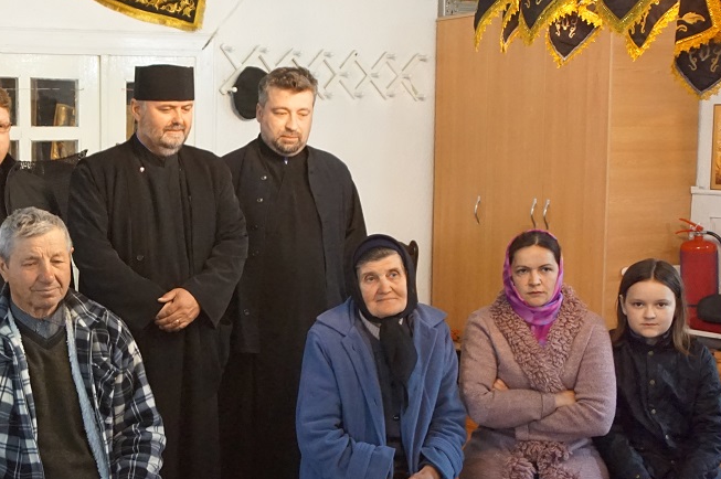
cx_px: 124
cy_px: 290
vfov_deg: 23.3
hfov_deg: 33.4
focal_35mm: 58
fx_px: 1159
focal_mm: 21
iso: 3200
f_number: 4
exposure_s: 1/40
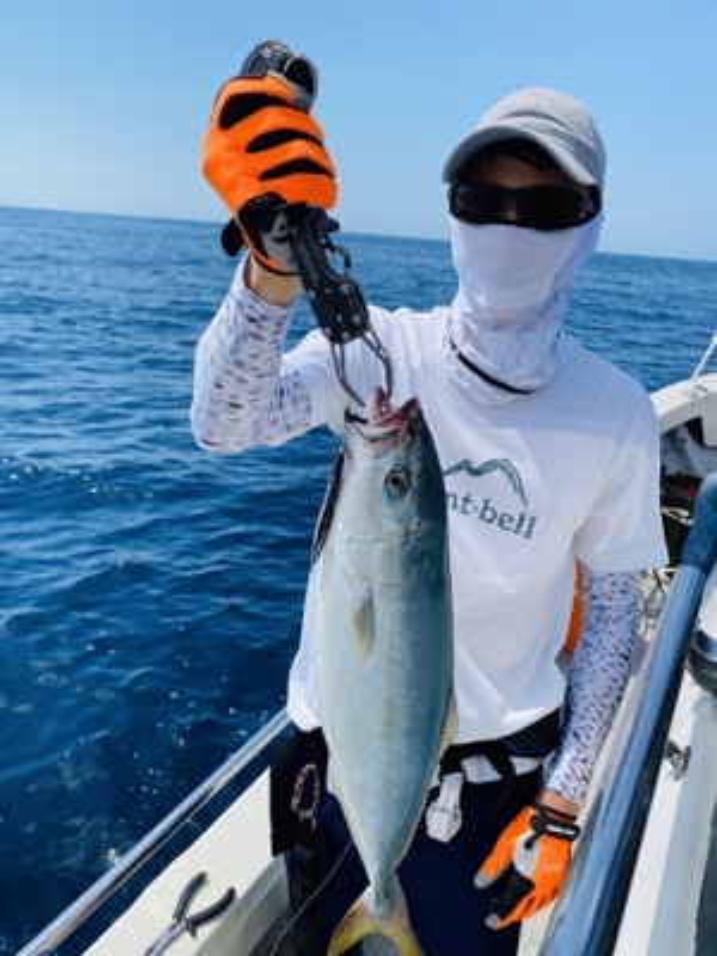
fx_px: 718
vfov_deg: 67.3
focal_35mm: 26
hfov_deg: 53.1
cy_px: 478
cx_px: 358
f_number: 1.8
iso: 32
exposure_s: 1/2817
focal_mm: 4.25
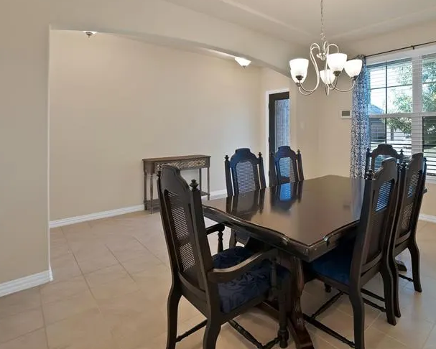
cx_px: 280
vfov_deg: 69.2
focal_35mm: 19
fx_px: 245
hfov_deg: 81.2
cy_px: 121
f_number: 9
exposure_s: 1/4
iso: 640
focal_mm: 12
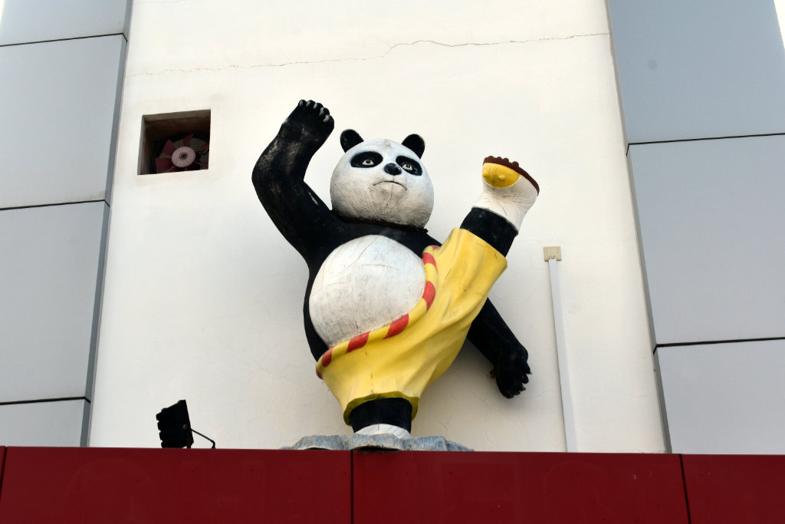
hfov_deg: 37.8
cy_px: 262
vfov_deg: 25.8
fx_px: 1145
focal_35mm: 52
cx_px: 392
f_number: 11
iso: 360
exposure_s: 1/500
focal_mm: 35
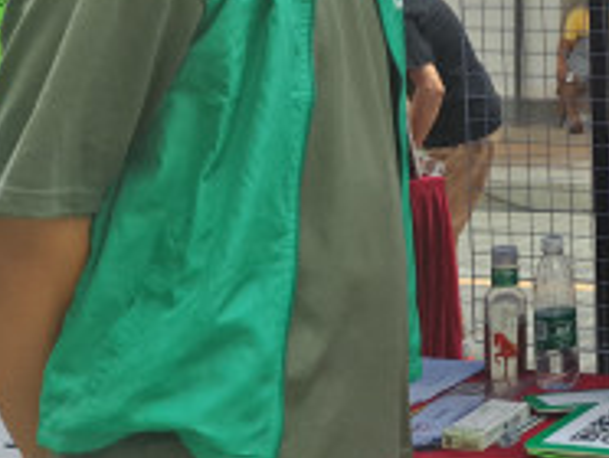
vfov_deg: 14.5
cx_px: 891
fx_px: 1762
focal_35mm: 100
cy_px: -20
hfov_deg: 17.7
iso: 40
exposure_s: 1/323
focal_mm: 4.73
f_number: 2.2
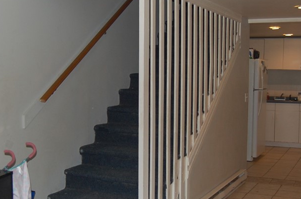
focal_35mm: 54
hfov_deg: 36.9
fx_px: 451
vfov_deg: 24.9
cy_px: 117
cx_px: 139
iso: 400
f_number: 3.8
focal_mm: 20
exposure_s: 1/60
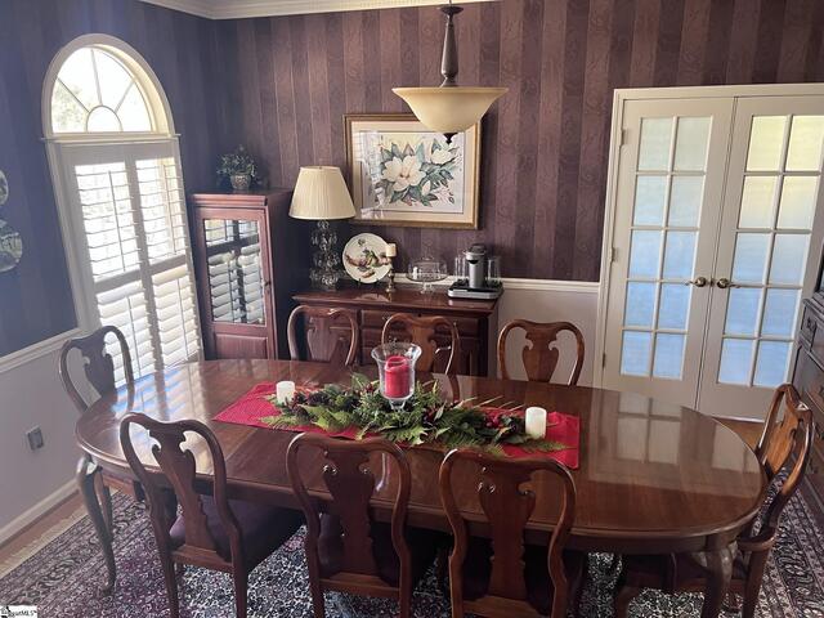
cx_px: 412
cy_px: 309
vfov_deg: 53.1
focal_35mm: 26
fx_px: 619
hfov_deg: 67.3
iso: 160
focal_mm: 5.7
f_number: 1.5
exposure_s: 1/60
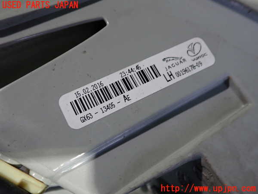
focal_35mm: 30
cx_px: 129
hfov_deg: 60.0
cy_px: 97
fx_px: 224
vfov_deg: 46.8
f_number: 2.3
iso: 320
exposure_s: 1/30
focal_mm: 5.4
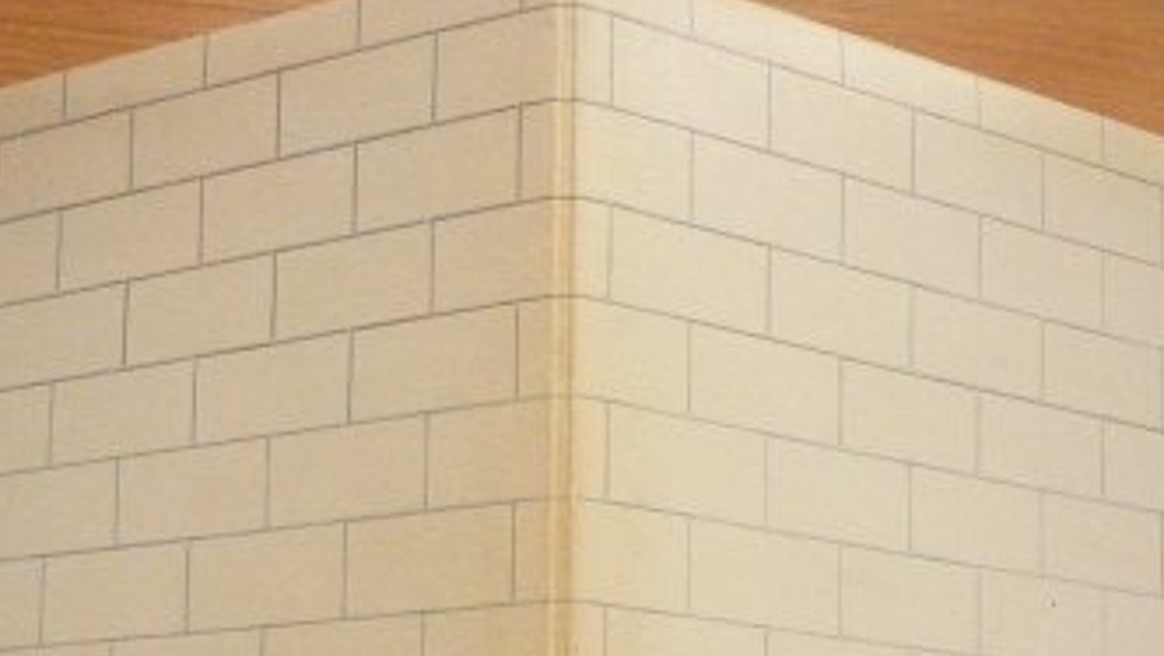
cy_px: 723
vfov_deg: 17.9
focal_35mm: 65
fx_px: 2007
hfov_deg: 32.3
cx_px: 543
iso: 1000
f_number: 2.8
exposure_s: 1/800
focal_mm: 5.5
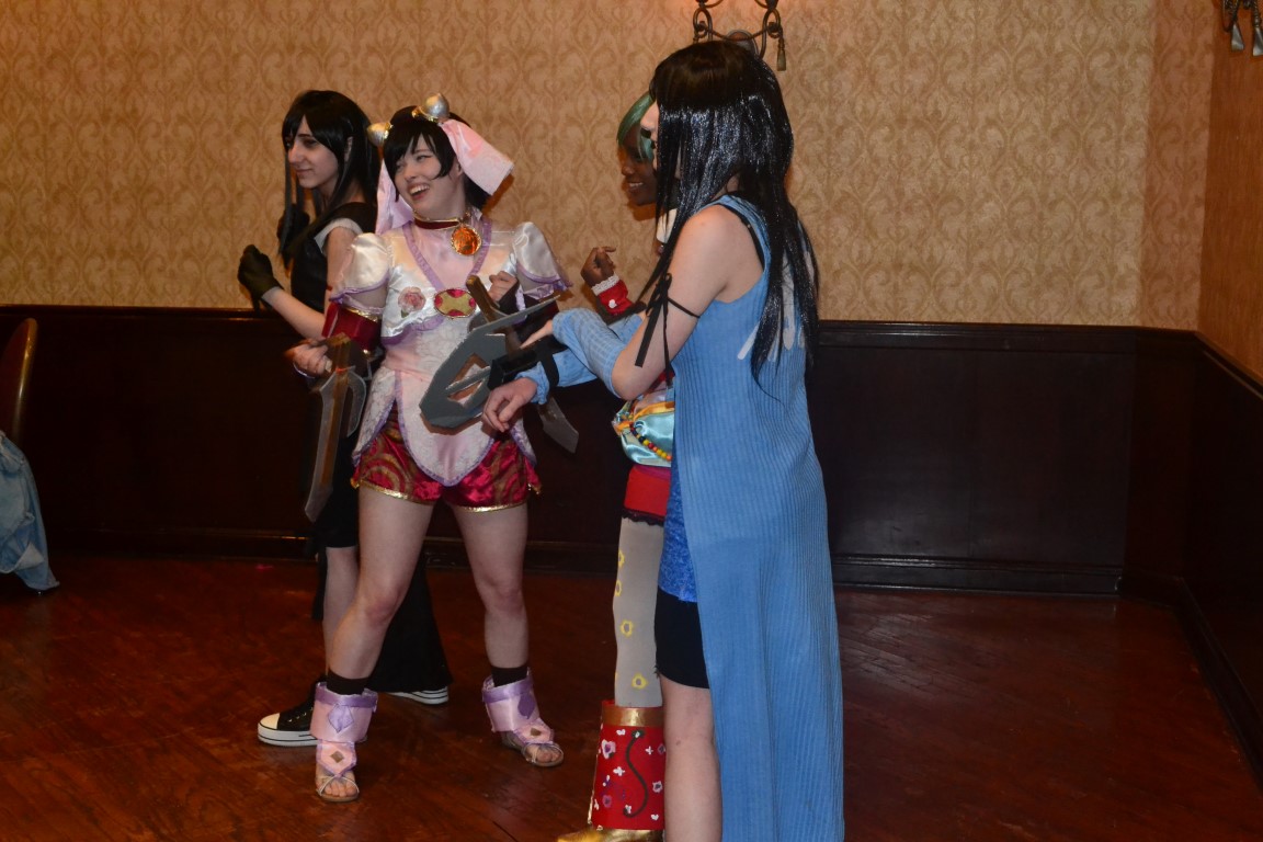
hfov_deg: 41.1
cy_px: 421
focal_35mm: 48
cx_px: 632
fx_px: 1684
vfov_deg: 28.1
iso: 3200
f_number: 7.1
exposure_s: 1/60
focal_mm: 32
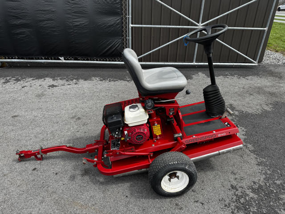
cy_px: 107
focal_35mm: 24
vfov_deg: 56.8
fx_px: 198
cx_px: 142
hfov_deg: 71.6
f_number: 1.78
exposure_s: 1/1980
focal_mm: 6.76
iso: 80
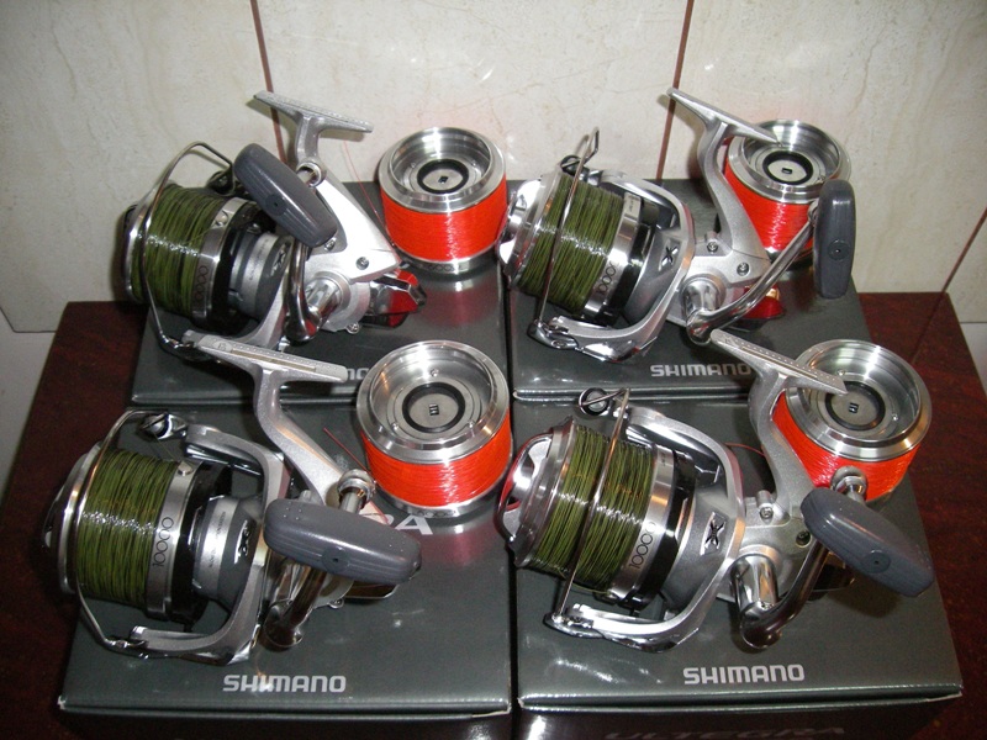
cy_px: 370
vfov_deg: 37.7
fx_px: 1083
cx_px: 494
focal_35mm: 38
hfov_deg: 49.0
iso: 400
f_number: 2.7
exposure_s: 1/50
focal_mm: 6.2
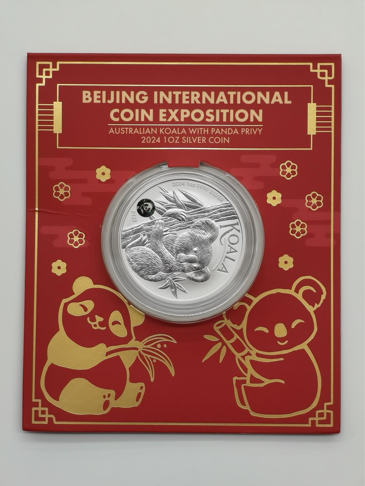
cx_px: 182
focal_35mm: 81
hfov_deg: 18.2
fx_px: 1139
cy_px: 243
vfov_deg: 24.1
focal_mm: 7.48
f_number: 16
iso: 125
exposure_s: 1/100
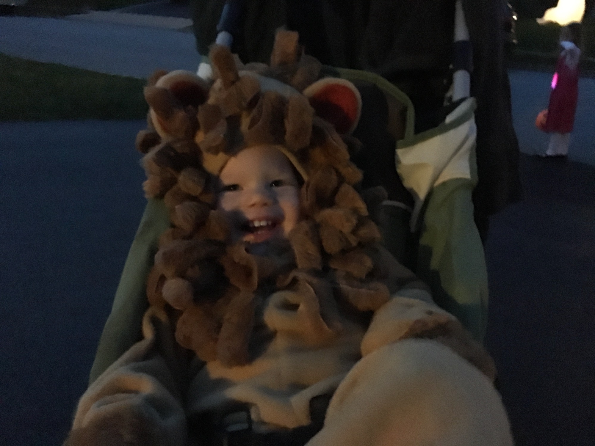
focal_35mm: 29
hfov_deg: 61.7
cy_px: 223
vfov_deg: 48.2
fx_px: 498
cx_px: 298
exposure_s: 1/15
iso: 2000
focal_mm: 4.15
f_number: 2.2
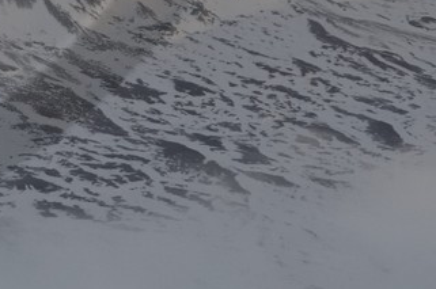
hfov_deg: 5.8
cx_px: -281
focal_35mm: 349
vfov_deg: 3.9
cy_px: -317
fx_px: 4220
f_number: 6.3
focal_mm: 70
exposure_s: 1/250
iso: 200
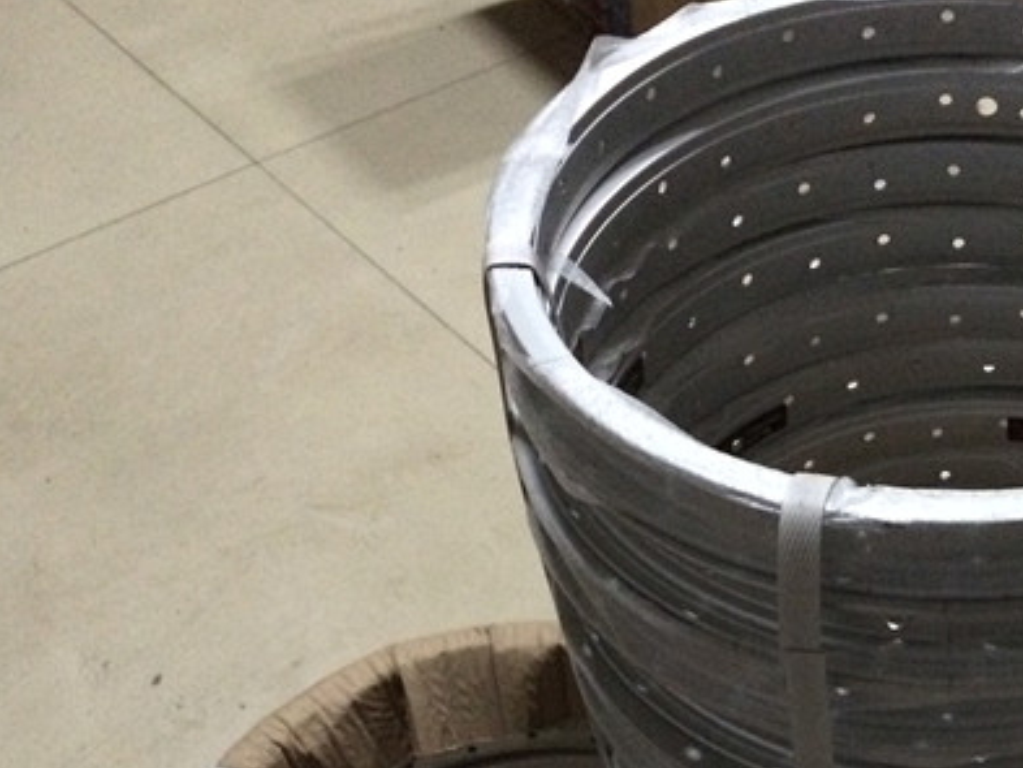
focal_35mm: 59
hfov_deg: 30.6
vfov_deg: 23.9
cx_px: 992
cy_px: 737
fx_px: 1744
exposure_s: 1/15
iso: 500
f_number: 2.2
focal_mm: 4.15
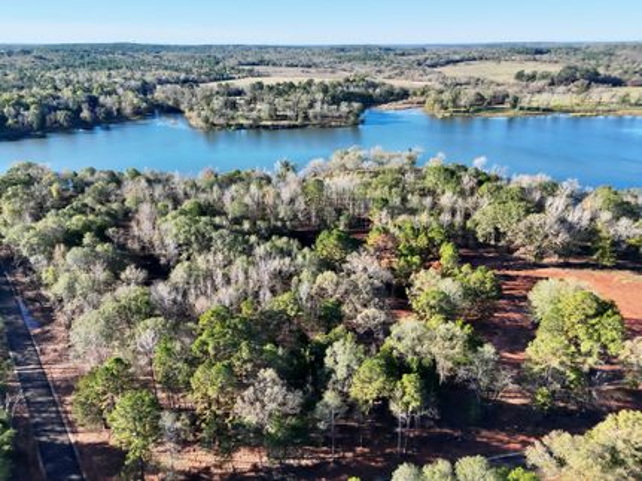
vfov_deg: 56.8
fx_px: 445
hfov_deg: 71.6
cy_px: 240
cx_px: 321
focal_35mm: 24
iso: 400
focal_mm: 6.72
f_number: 1.7
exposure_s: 1/3200
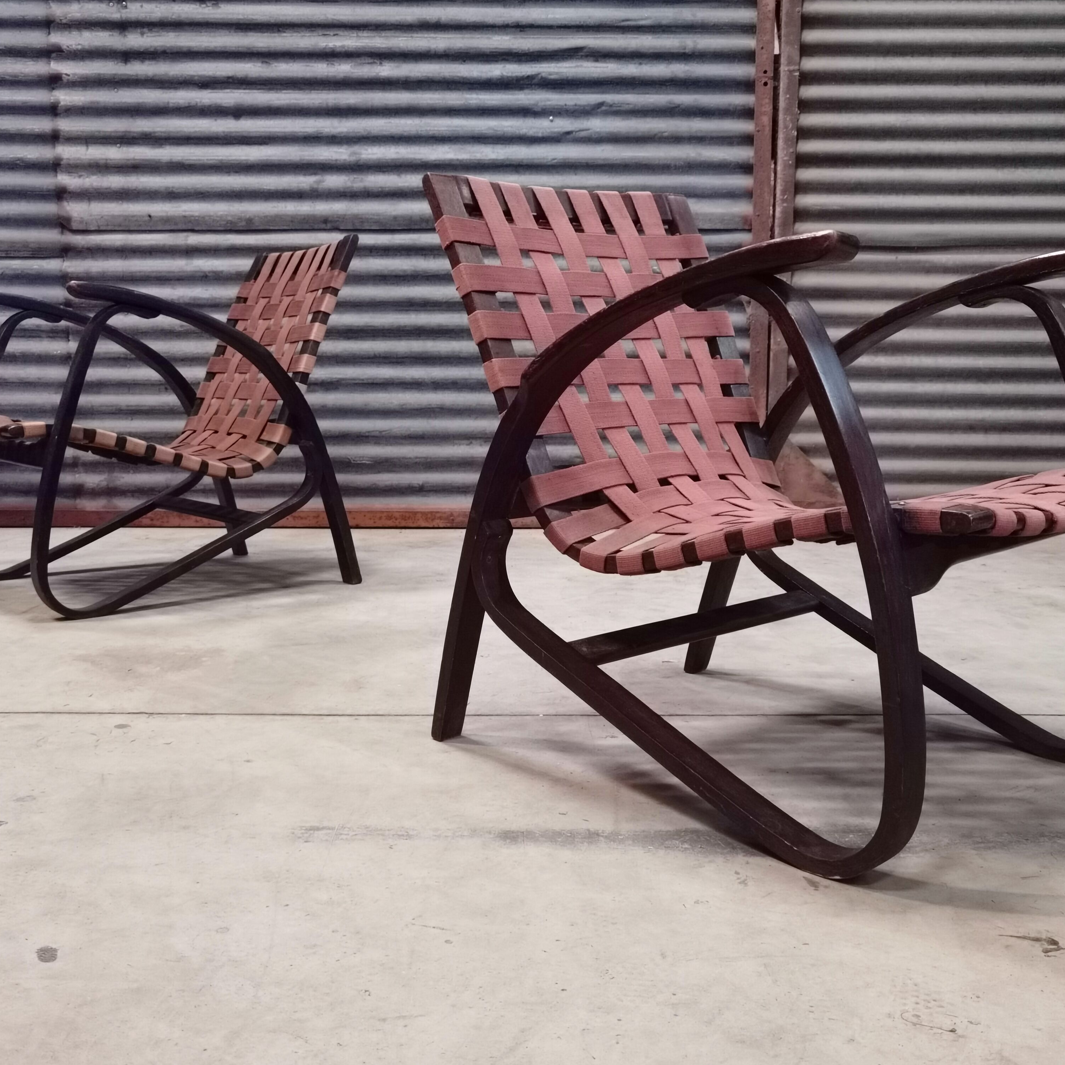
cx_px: 543
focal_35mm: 36
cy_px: 524
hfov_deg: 46.0
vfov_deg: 46.0
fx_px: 1253
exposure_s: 1/20
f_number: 1.9
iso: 640
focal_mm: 6.71
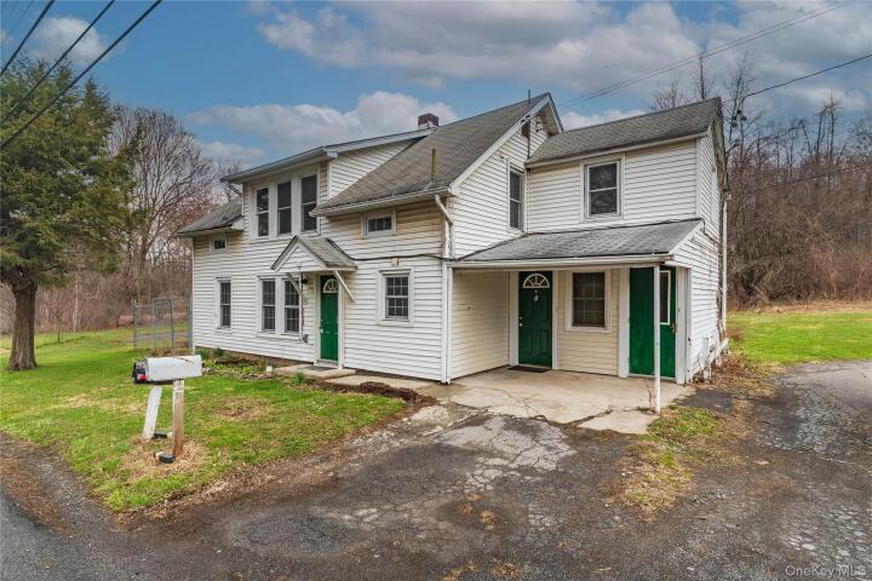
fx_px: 436
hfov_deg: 90.0
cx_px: 436
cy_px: 290
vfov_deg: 67.4
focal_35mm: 18
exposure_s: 1/200
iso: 100
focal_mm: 12
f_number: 7.1
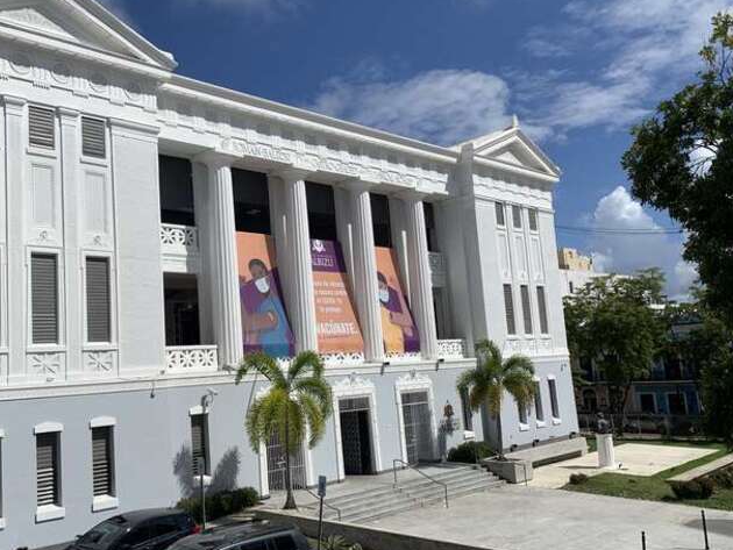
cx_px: 270
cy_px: 288
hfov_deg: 54.6
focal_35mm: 33
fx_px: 699
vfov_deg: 43.0
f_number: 1.8
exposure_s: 1/6061
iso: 25
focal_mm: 4.25
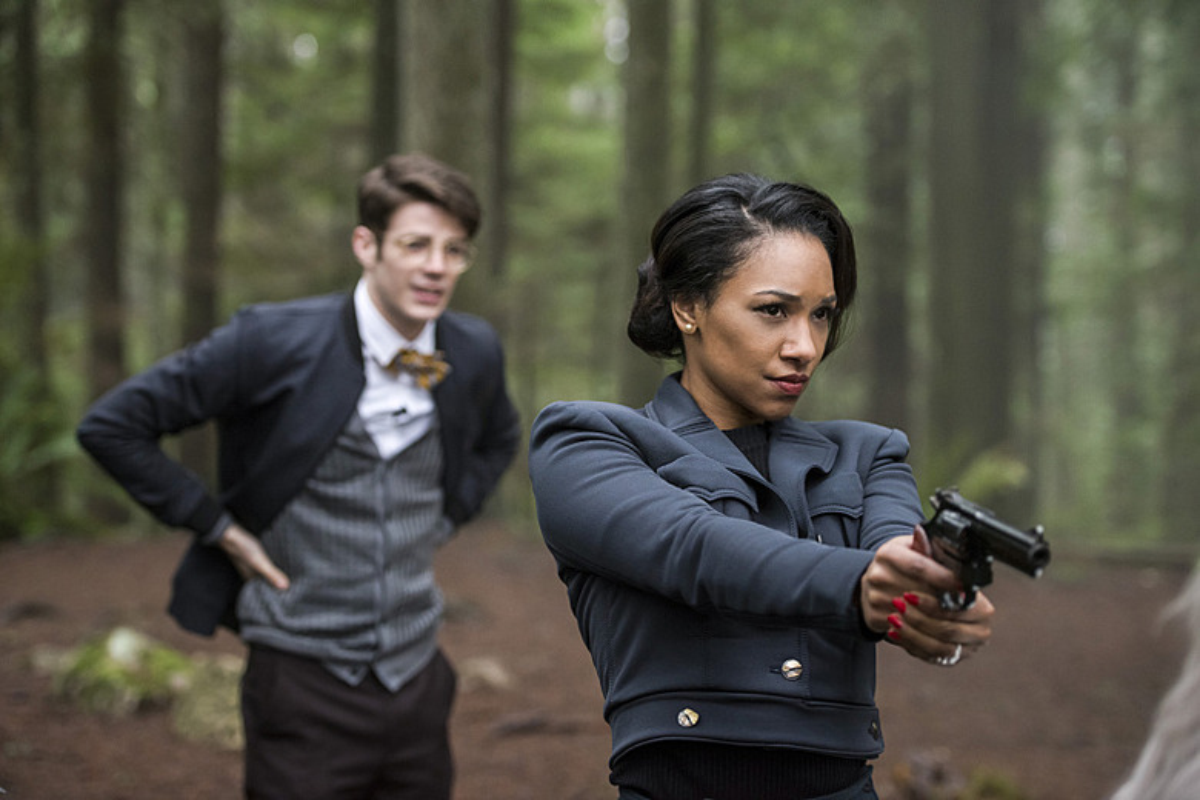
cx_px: 600
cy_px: 400
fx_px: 2600
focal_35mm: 78
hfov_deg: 26.0
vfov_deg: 17.5
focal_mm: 78
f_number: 2.8
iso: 1600
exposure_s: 1/125
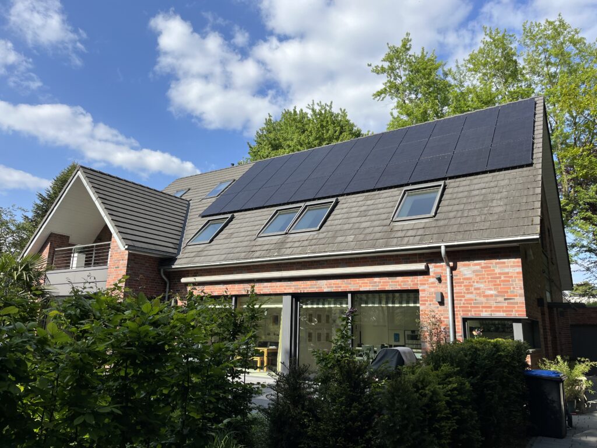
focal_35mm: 26
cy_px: 224
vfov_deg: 53.1
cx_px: 298
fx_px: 448
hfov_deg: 67.3
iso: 50
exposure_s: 1/2358
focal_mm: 5.1
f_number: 1.6
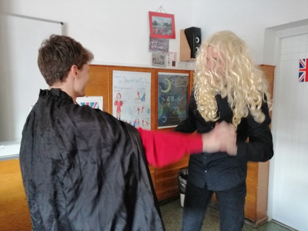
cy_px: 116
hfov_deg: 65.3
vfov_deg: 51.4
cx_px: 154
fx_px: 240
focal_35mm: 27
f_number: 1.8
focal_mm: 3.95
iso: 640
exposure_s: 1/33.3
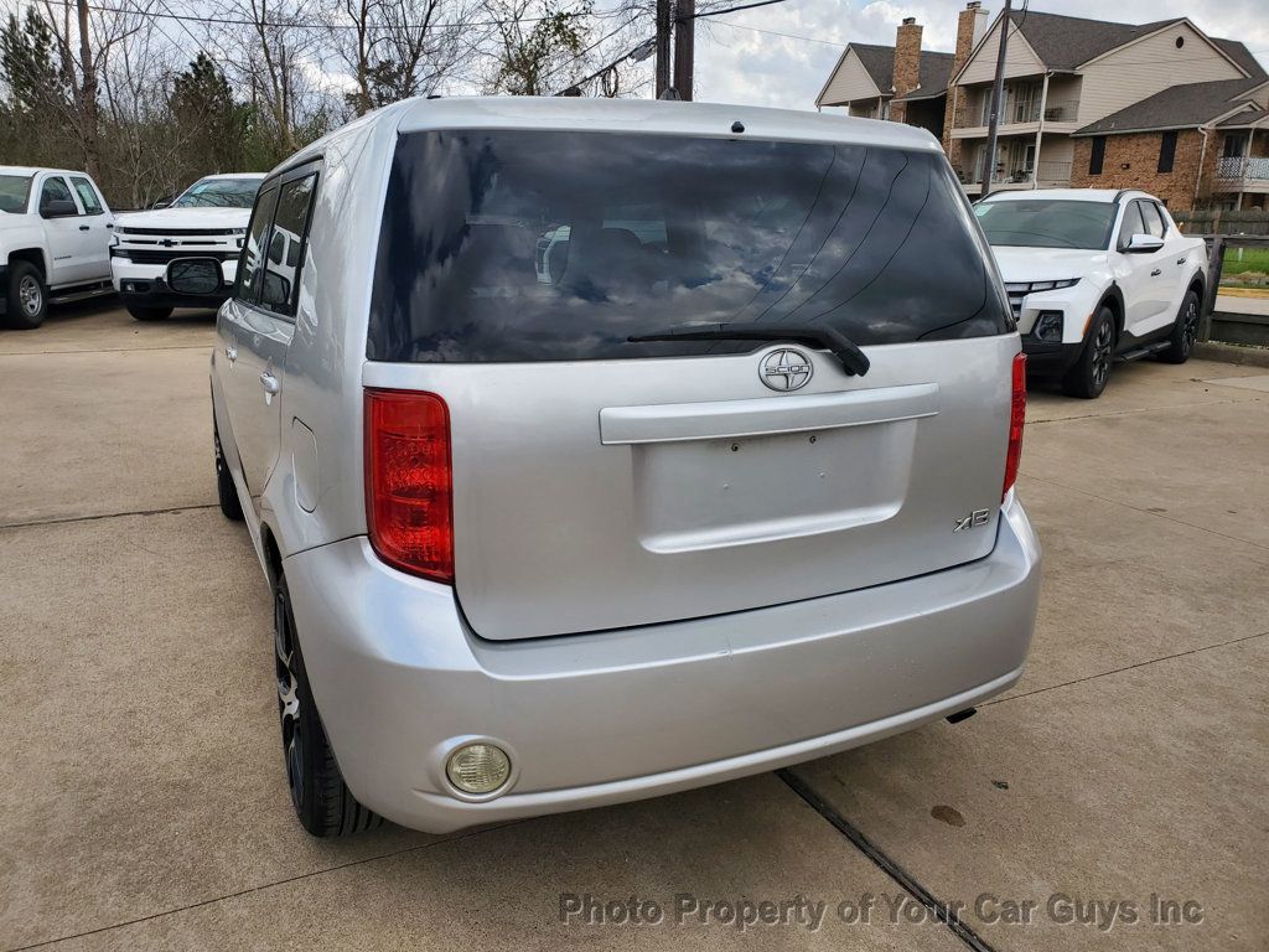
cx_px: 634
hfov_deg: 67.3
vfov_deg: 53.1
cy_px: 476
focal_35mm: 26
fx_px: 953
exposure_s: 1/748
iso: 50
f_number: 2.4
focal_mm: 4.3
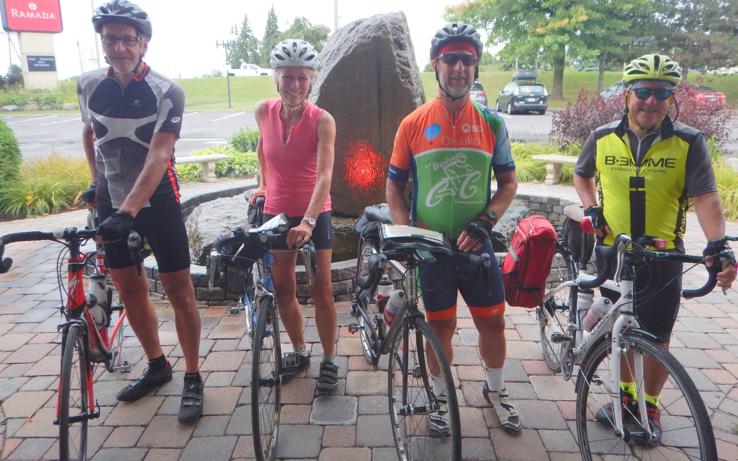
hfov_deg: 70.4
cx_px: 369
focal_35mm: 26
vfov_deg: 47.6
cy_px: 211
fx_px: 523
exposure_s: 1/40
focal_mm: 4.3
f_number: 2.8
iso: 125
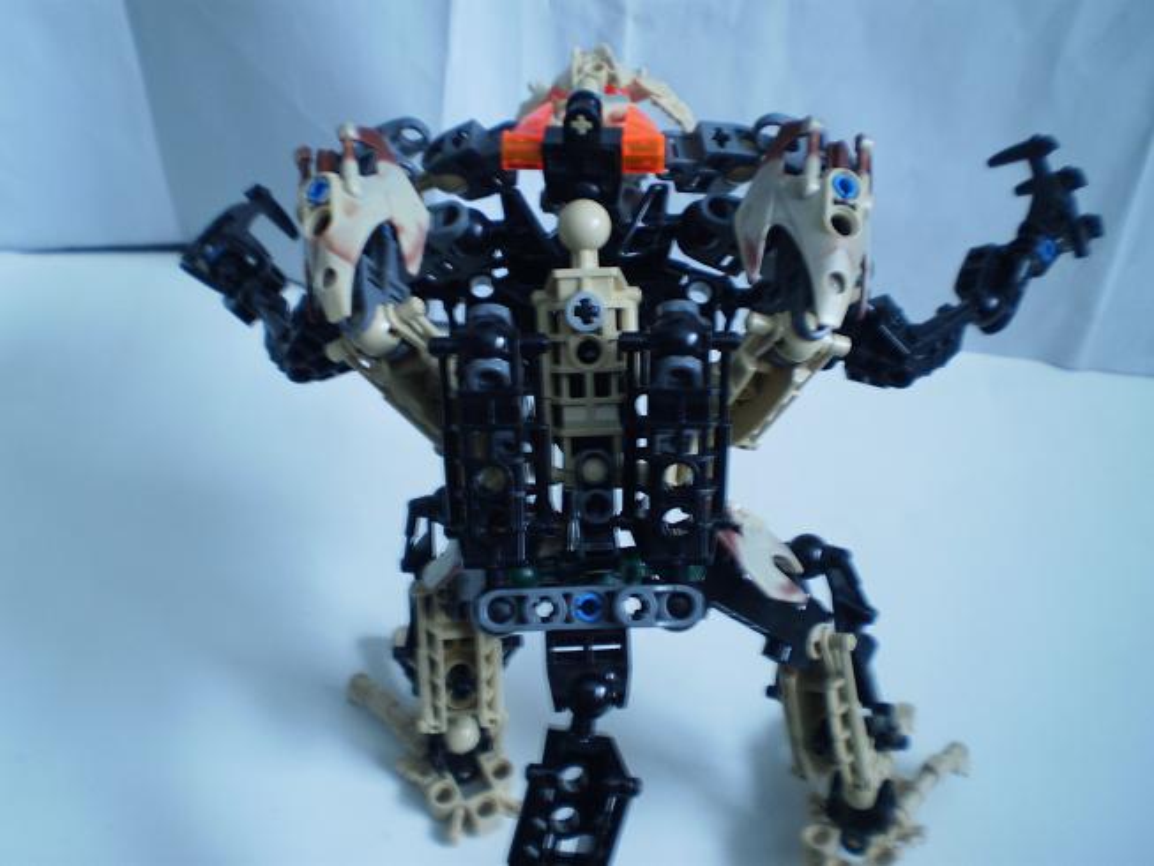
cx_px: 577
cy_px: 433
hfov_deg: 51.3
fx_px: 1200
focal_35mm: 36
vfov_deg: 39.7
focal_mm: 6.3
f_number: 3.1
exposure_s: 1/3
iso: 125
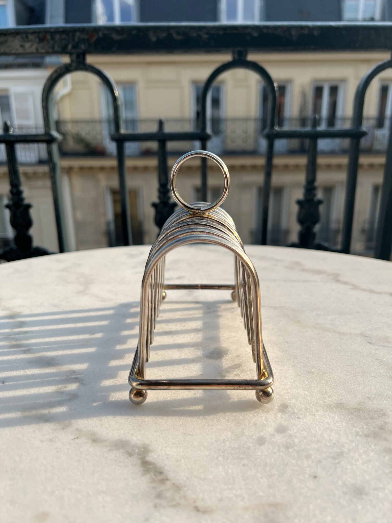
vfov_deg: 67.3
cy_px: 262
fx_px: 393
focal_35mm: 26
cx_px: 196
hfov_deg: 53.0
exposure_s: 1/3460
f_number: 1.5
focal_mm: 5.7
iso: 50
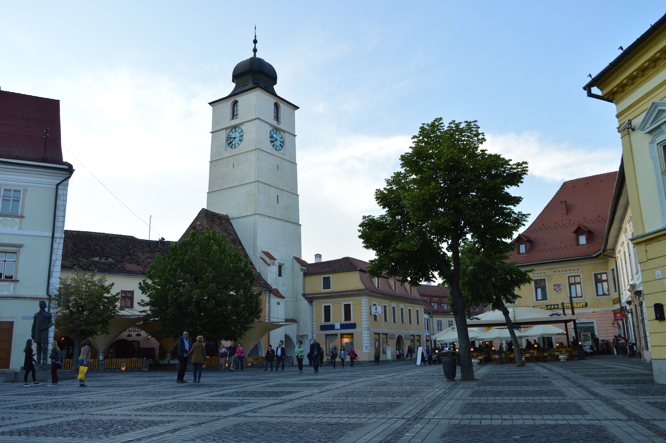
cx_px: 333
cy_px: 222
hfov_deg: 59.5
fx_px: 582
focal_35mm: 32
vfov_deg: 41.6
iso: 400
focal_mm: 21
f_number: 5.6
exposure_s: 1/500
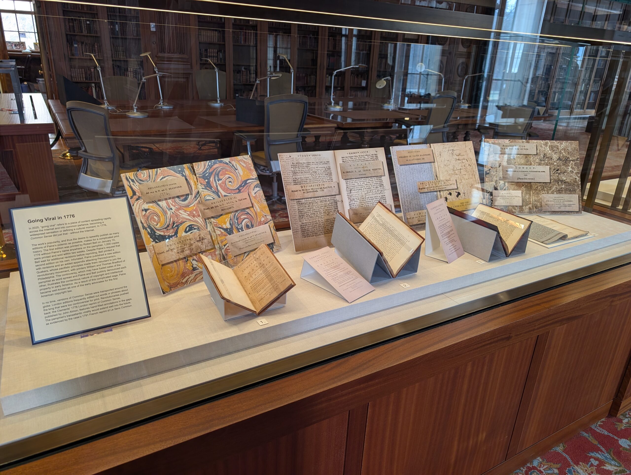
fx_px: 438
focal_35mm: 24
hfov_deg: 71.5
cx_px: 316
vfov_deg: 56.9
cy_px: 238
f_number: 1.68
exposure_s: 1/23.9
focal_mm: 6.9
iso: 81
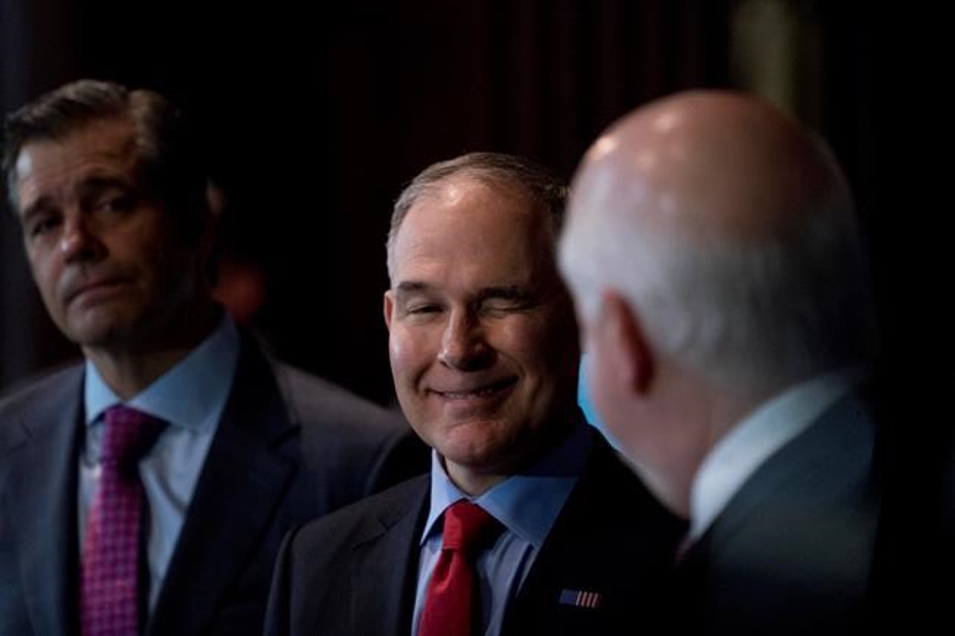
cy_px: 318
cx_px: 478
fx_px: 8274
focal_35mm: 312
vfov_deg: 4.4
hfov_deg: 6.6
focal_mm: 312
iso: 8000
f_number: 5.6
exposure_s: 1/160
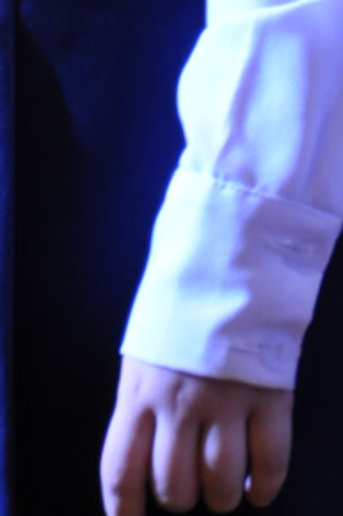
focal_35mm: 1163
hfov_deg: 1.2
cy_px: -640
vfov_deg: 1.8
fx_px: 16652
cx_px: 119
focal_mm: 150
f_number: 5.6
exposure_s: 1/40
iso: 800
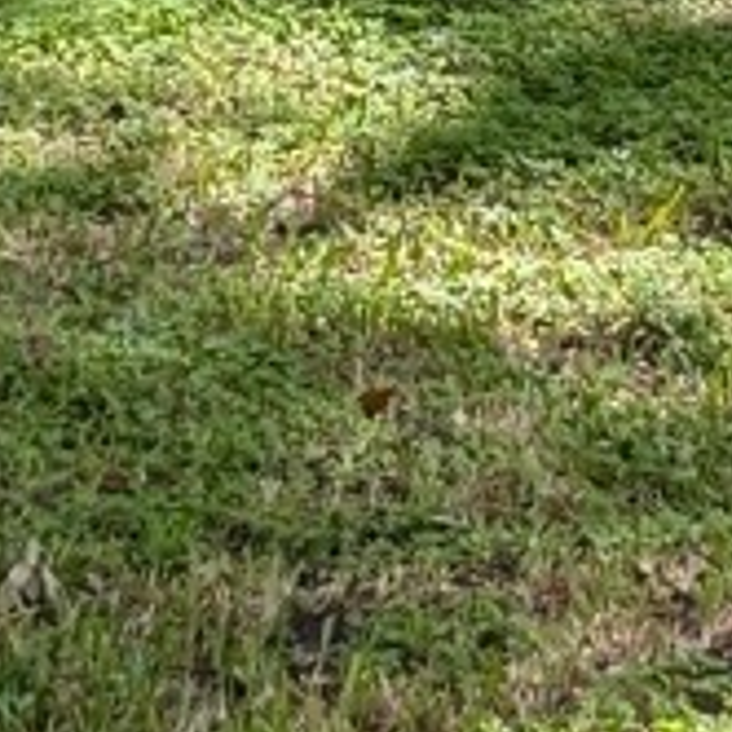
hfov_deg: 6.7
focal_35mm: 262
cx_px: 600
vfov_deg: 6.5
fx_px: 6268
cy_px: -781
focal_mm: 6.81
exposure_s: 1/2304
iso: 48
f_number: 1.85
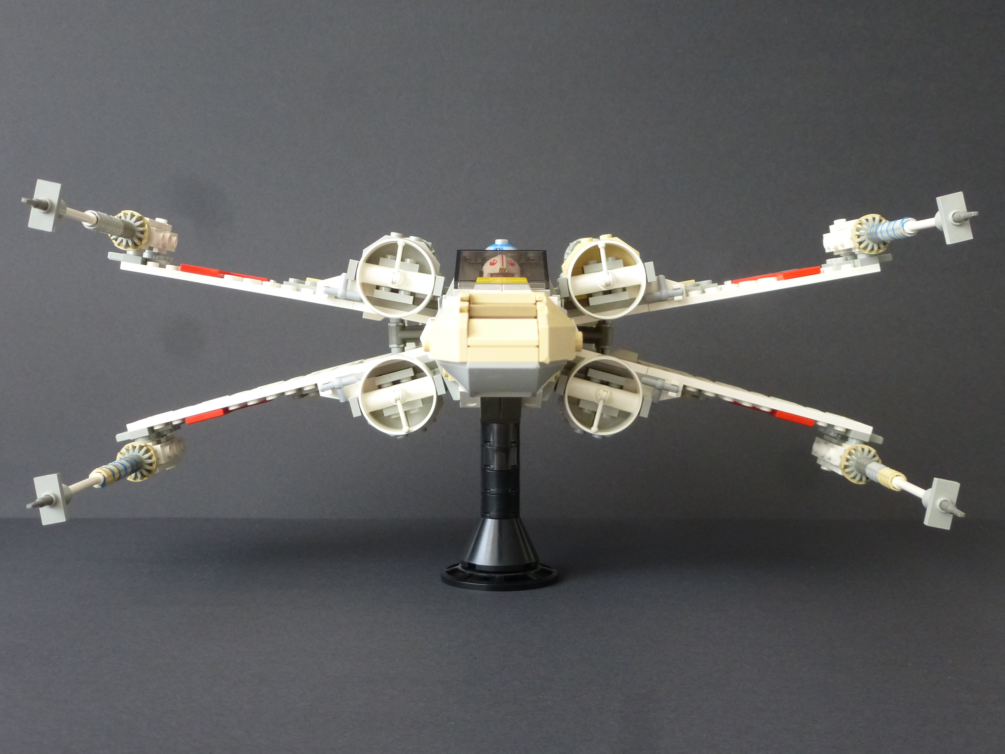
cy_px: 377
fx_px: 1306
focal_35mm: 45
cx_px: 502
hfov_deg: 42.1
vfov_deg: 32.2
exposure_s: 1/15
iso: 400
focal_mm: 8
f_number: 4
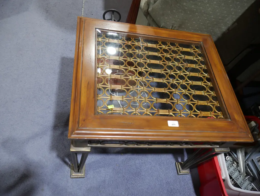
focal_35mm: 28
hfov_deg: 63.4
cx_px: 130
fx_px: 210
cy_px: 98
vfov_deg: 49.8
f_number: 3.5
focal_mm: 14
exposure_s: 1/60
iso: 400
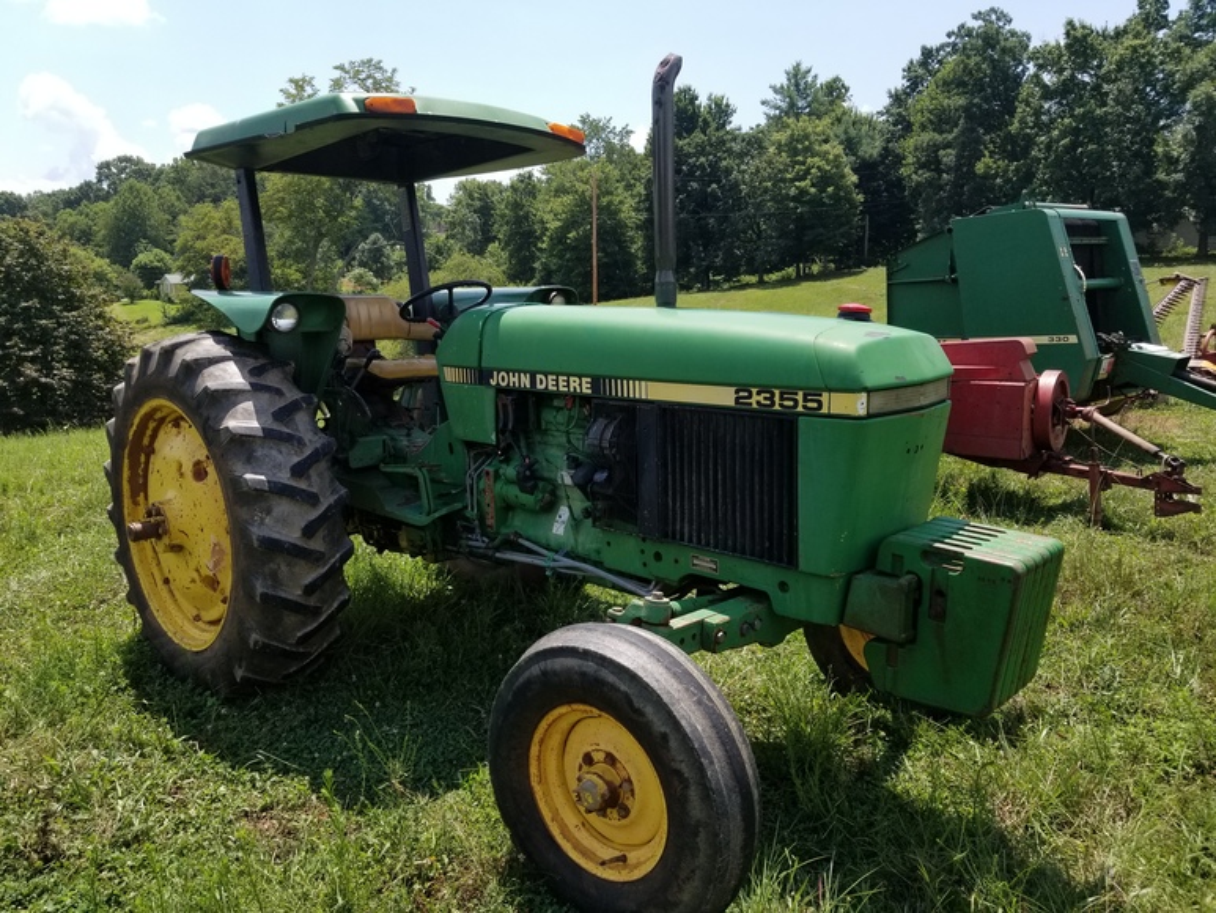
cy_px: 456
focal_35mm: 26
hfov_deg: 67.3
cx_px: 608
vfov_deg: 53.1
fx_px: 913
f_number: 1.7
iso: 50
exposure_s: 1/1864
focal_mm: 4.25
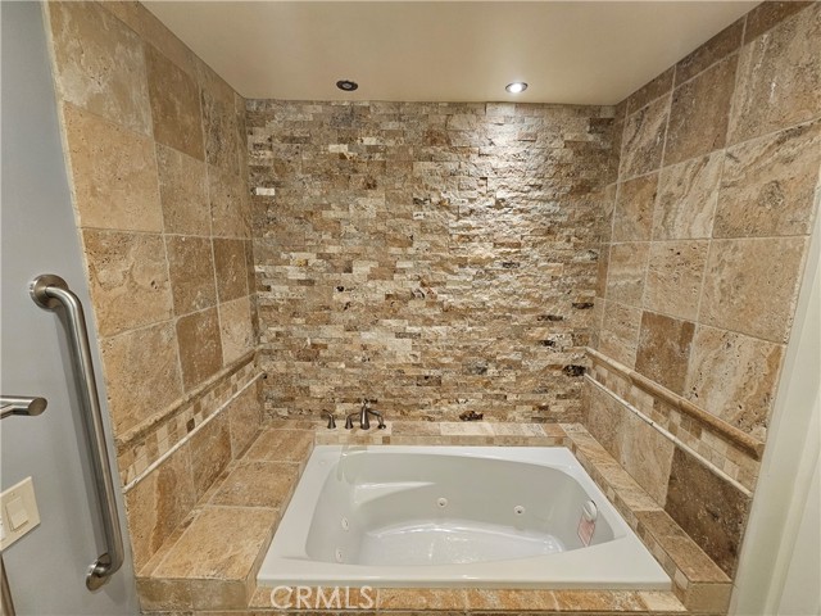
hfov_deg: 106.2
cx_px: 410
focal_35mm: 13
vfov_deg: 89.9
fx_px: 308
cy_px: 308
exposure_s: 1/60
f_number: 2.2
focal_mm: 2.2
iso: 160
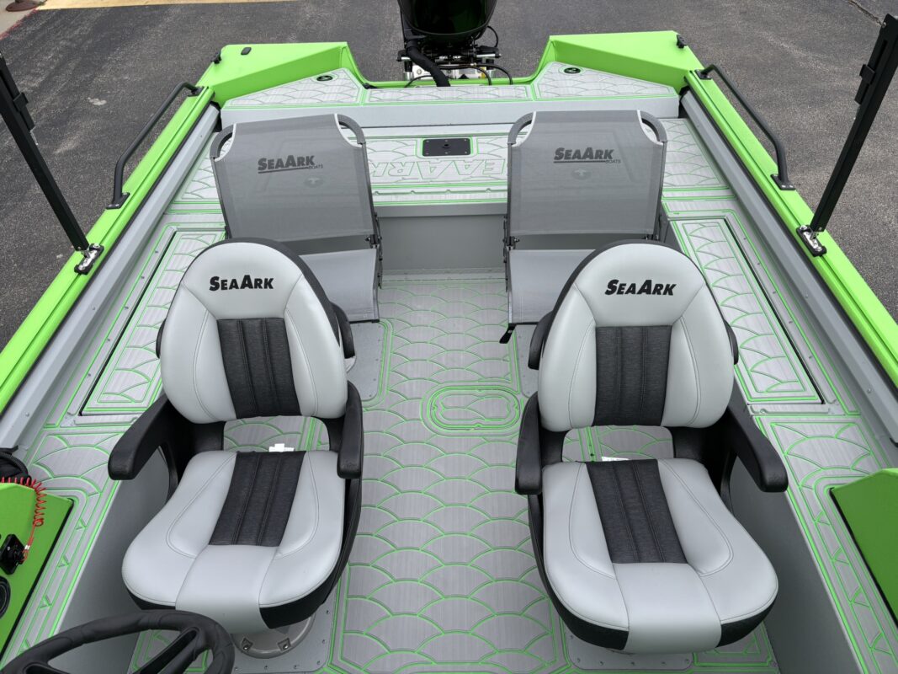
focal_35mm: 26
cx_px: 449
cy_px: 337
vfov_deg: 53.1
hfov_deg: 67.3
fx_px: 674
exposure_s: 1/818
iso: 50
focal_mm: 5.96
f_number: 1.6
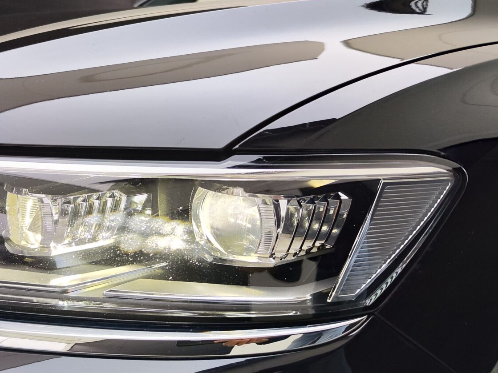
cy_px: 185
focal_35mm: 37
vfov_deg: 38.7
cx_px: 129
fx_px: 532
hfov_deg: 48.4
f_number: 1.69
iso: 267
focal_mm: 7.01
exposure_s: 1/100
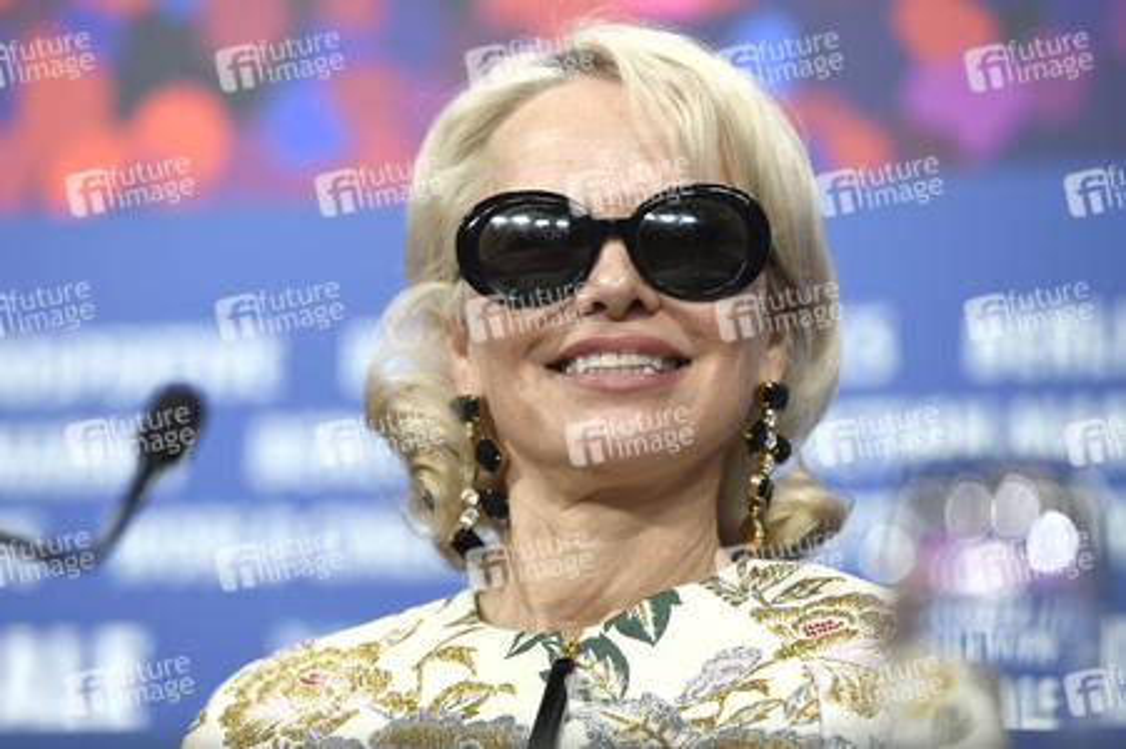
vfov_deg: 7.2
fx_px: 5938
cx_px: 563
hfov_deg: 10.8
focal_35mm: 190
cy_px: 374
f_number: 4
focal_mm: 190
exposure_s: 1/250
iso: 1000
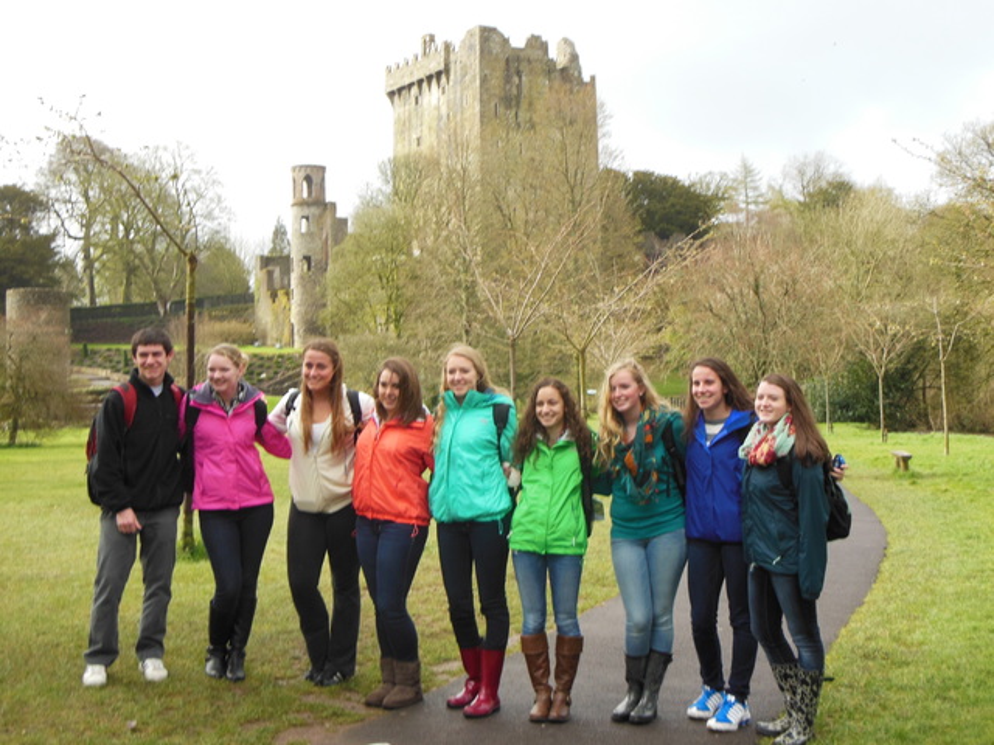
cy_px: 372
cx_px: 497
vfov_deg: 29.1
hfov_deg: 38.2
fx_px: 1436
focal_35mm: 50
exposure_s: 1/160
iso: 125
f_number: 4
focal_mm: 8.9
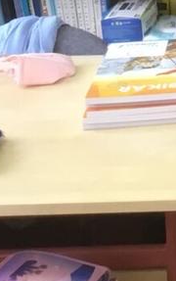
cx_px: 599
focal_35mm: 153
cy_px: -121
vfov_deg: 13.0
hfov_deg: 7.2
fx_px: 1171
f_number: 2.4
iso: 64
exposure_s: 1/33
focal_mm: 3.3
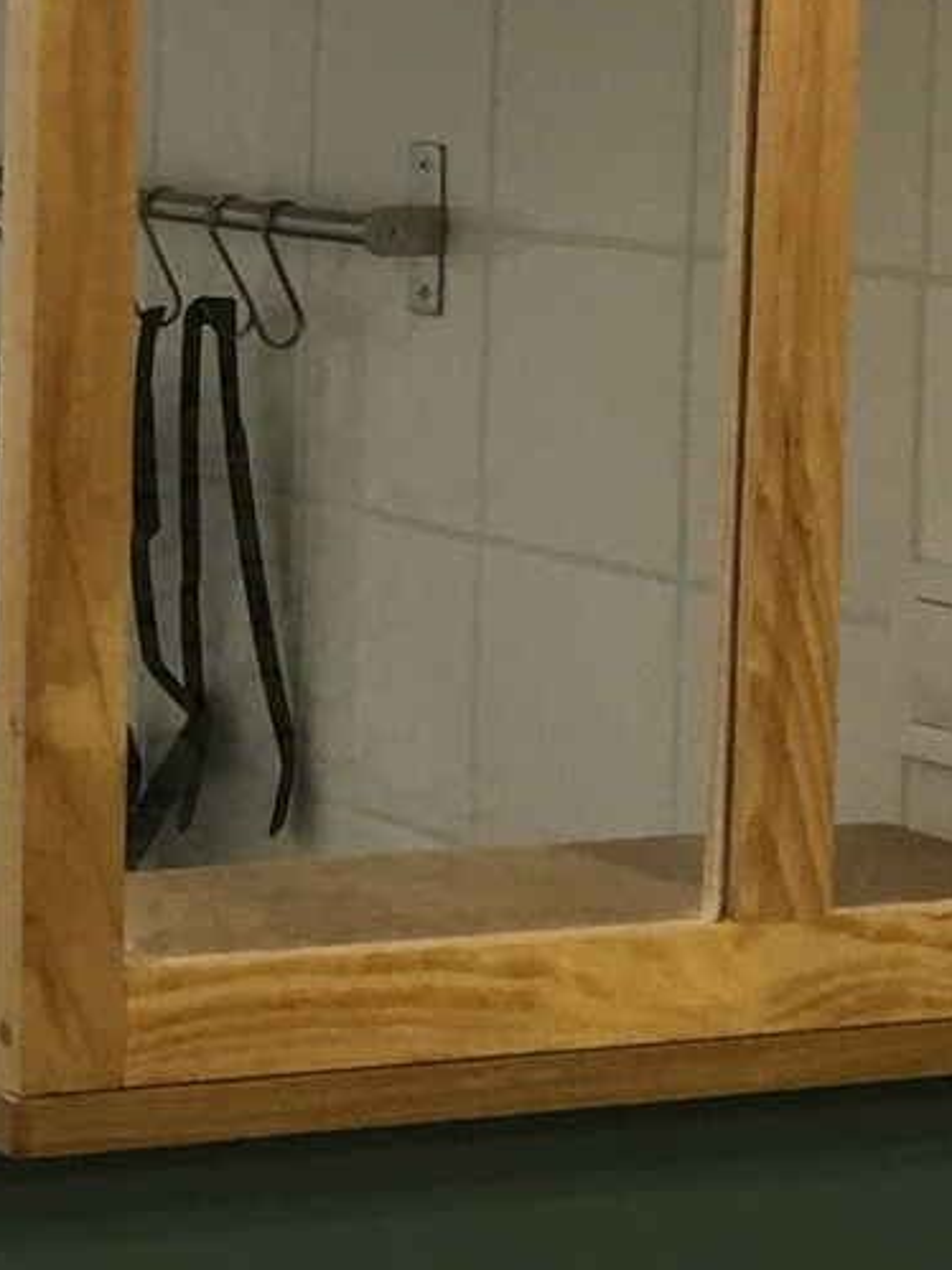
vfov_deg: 15.7
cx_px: -667
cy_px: 118
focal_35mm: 124
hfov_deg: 11.2
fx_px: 4549
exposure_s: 1/33
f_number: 2.2
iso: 50
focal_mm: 4.15
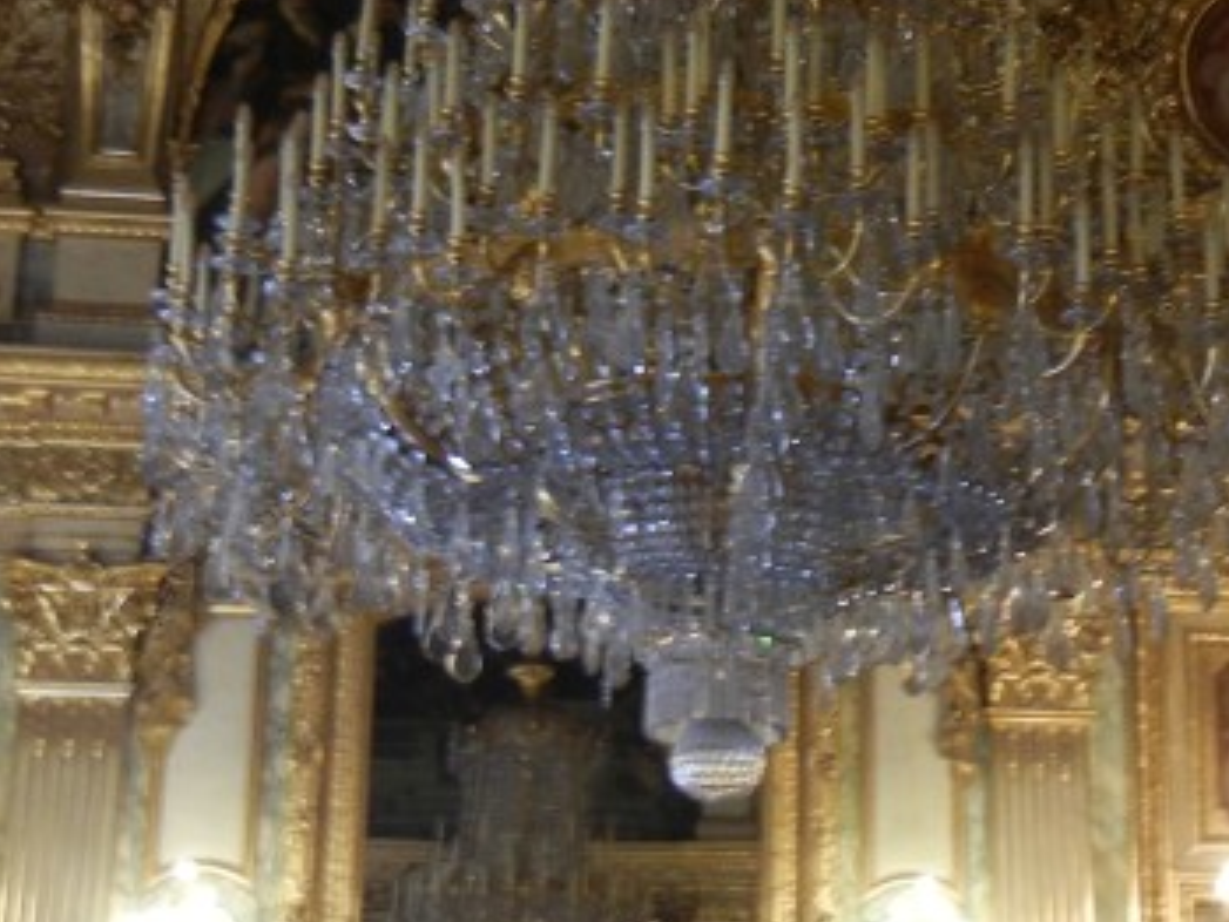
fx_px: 3125
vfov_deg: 16.8
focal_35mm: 88
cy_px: 373
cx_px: 1067
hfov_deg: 21.8
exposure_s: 1/6.6
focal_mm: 5.4
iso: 200
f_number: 3.5
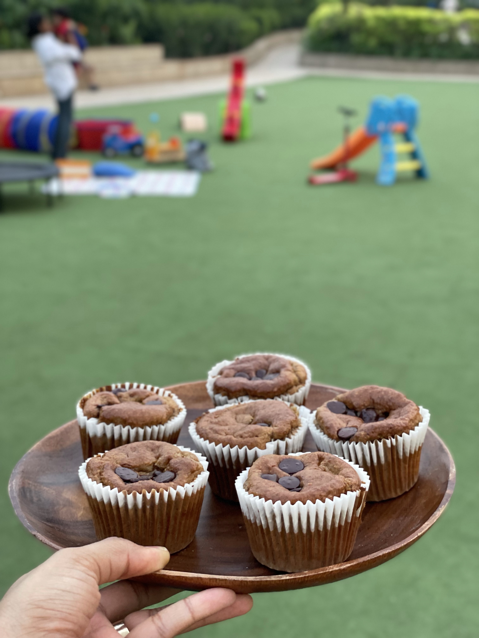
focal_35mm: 52
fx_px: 959
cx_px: 240
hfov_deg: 28.0
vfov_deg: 36.8
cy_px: 319
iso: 125
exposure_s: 1/122
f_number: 2
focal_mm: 6
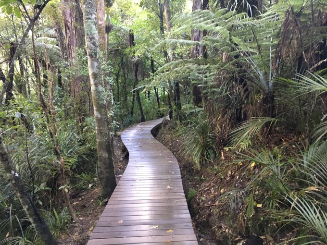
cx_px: 164
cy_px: 122
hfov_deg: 61.7
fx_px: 274
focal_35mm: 29
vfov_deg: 48.2
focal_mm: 4.15
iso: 250
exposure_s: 1/17
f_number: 2.2
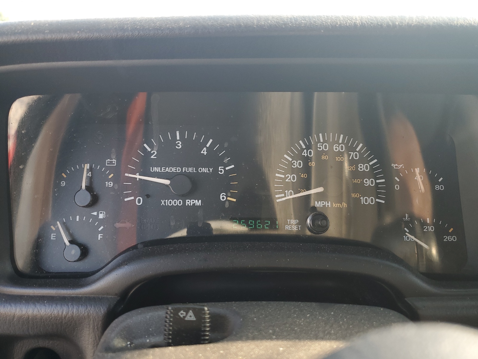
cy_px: 180
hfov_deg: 67.3
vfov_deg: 53.1
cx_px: 239
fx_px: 359
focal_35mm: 26
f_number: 1.5
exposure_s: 1/133
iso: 50
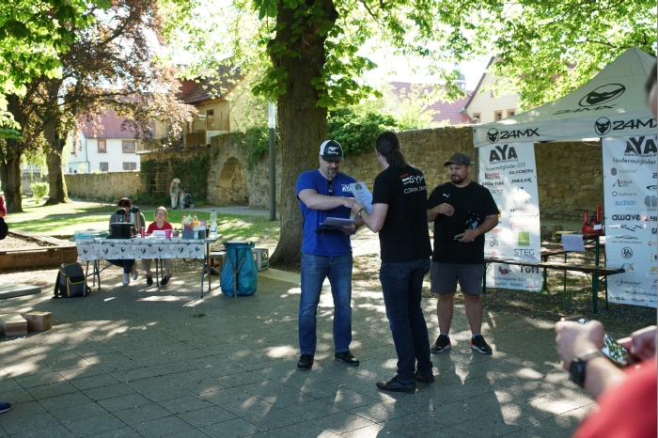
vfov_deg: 37.8
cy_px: 219
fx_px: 639
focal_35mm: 35
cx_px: 329
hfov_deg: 54.5
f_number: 4.5
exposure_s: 1/250
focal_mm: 35
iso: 500
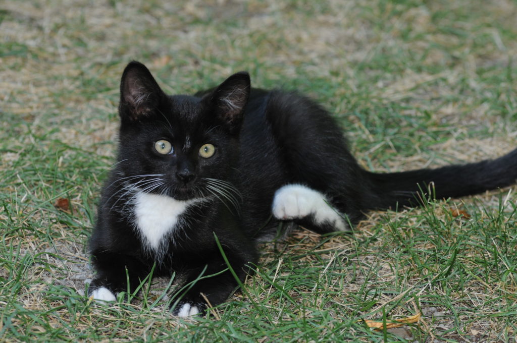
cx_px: 258
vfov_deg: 4.6
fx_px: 4303
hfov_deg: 6.9
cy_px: 172
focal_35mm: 300
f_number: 8
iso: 400
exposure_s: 1/100
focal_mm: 200
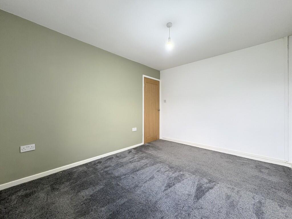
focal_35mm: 14
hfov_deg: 102.1
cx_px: 146
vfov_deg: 85.7
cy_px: 110
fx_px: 118
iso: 250
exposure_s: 1/68
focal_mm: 2.22
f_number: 2.2
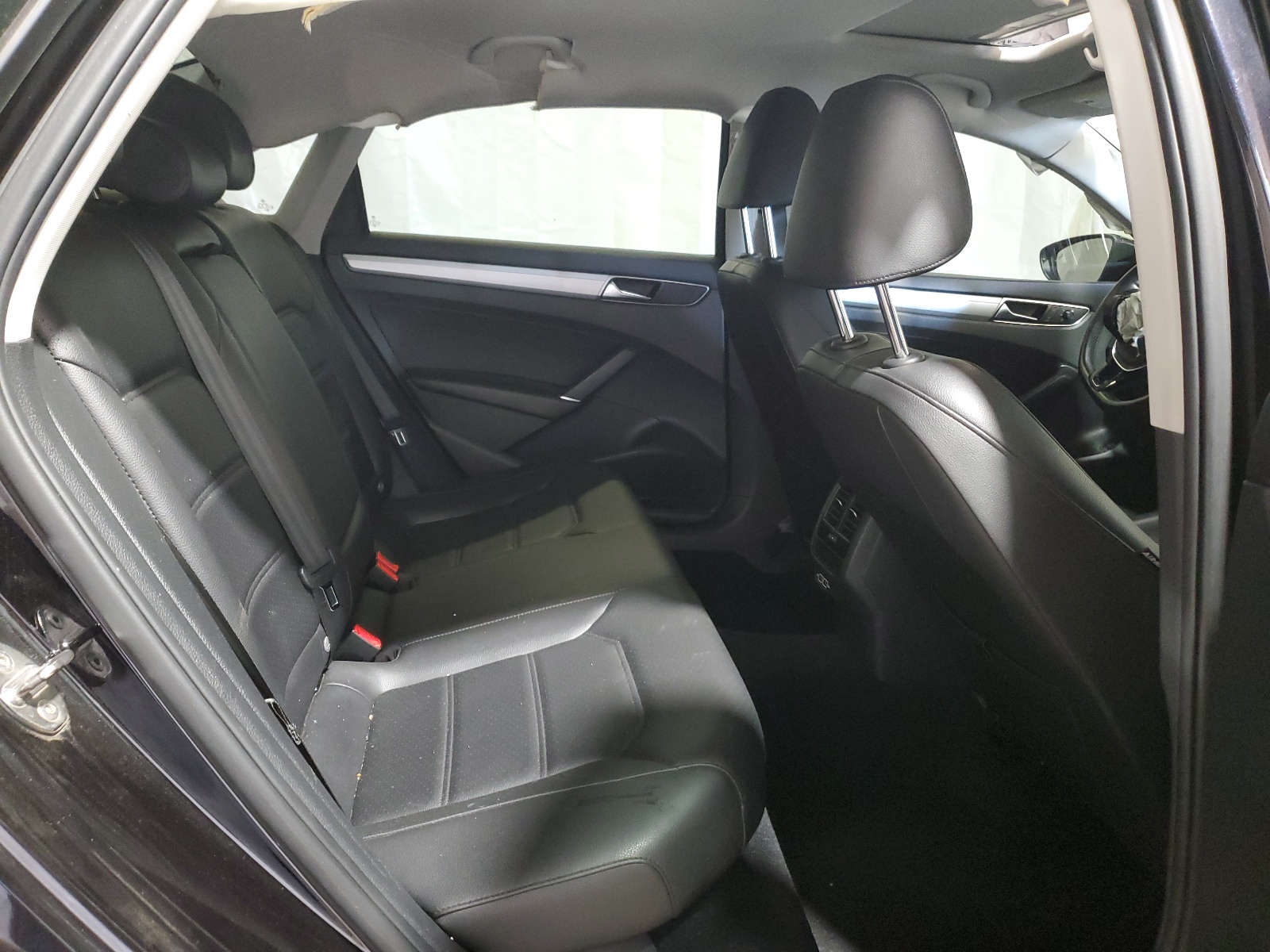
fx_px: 954
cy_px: 476
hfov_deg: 67.3
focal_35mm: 26
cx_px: 635
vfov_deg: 53.1
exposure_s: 1/30
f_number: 1.5
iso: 334
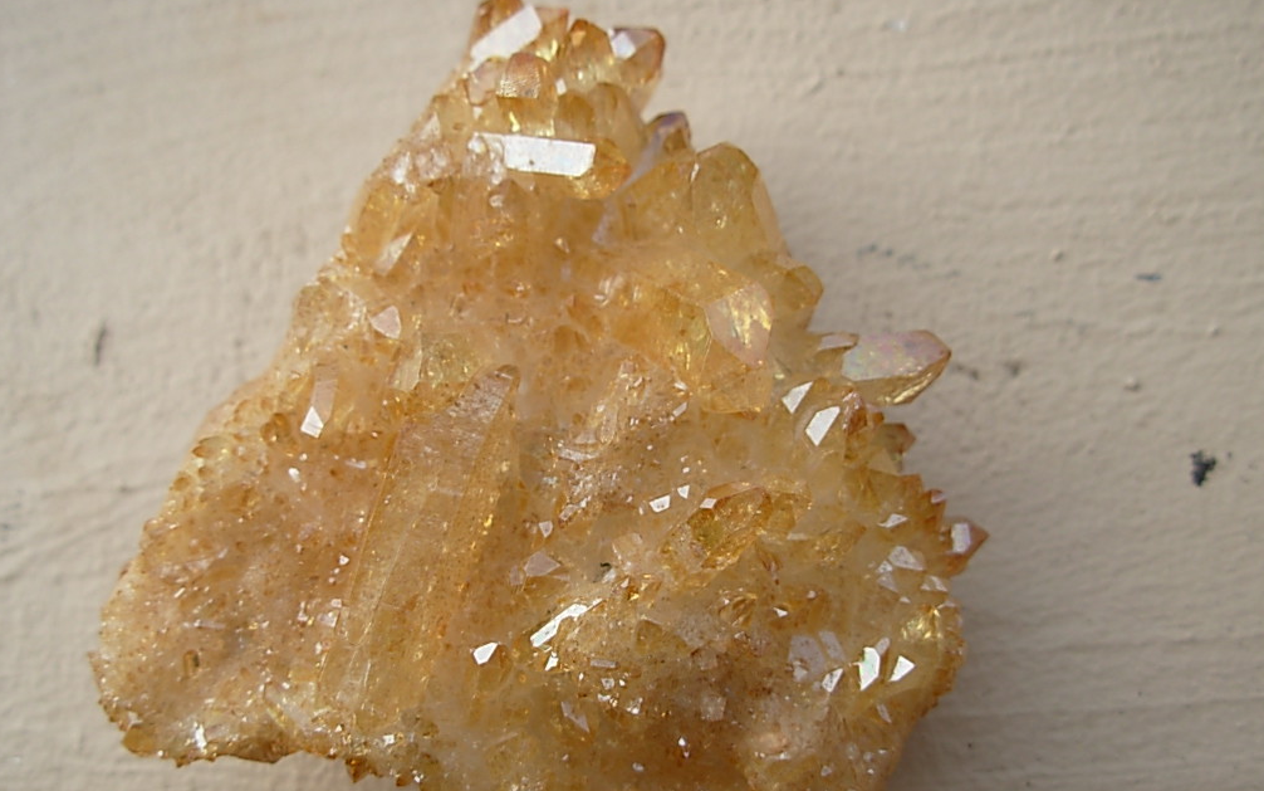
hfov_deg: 48.2
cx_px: 631
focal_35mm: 41
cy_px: 450
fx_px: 1413
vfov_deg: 31.2
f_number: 2.9
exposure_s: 1/592
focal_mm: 6.3
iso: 50
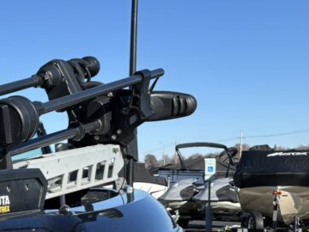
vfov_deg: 18.6
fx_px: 687
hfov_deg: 22.4
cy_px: 239
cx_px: -106
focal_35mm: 77
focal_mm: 5.96
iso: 50
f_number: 1.6
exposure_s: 1/2778
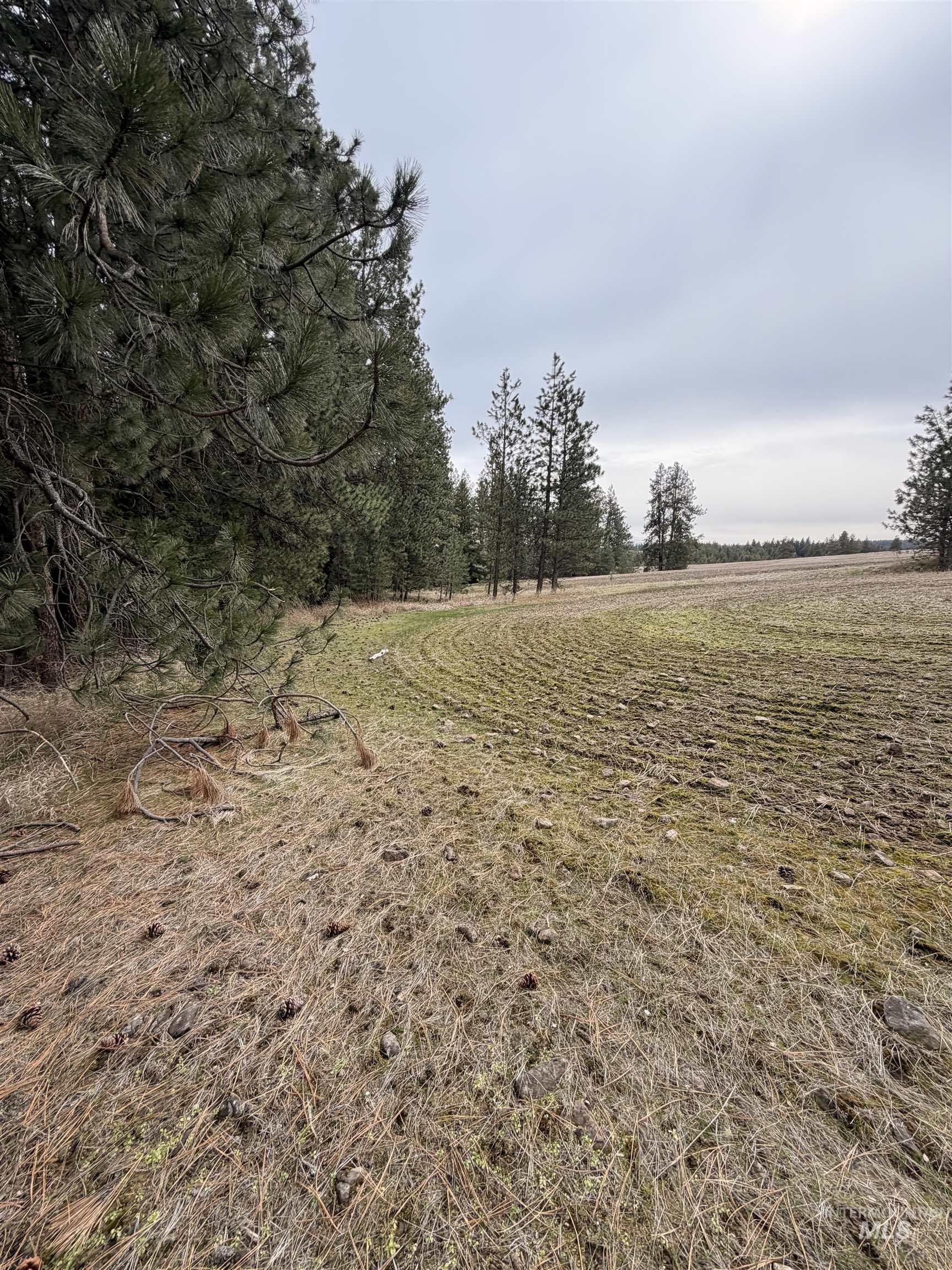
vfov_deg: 102.1
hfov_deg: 85.7
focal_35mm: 14
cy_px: 635
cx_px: 476
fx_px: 513
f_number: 2.2
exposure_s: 1/686
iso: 40
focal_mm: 2.22
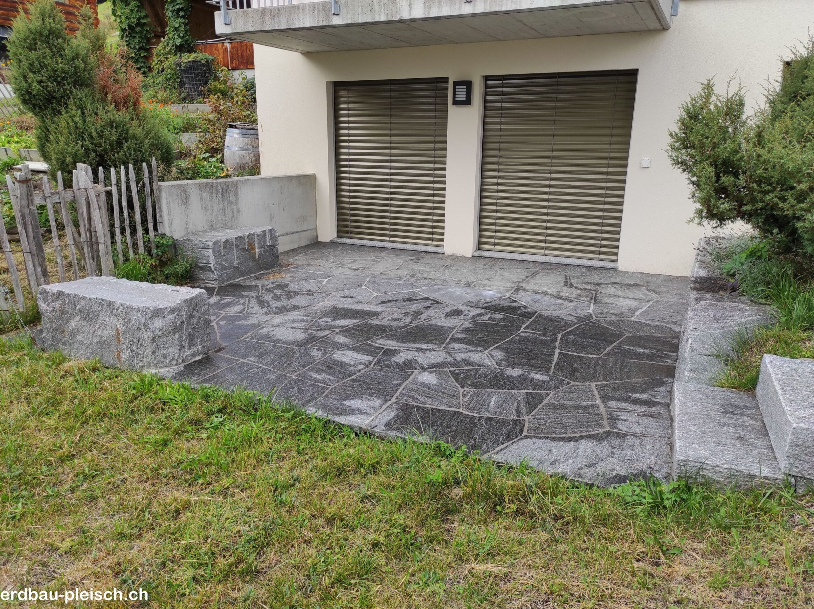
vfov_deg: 54.8
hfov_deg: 69.4
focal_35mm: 25
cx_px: 407
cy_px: 304
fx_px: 587
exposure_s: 1/606
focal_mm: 5.43
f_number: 1.89
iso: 100
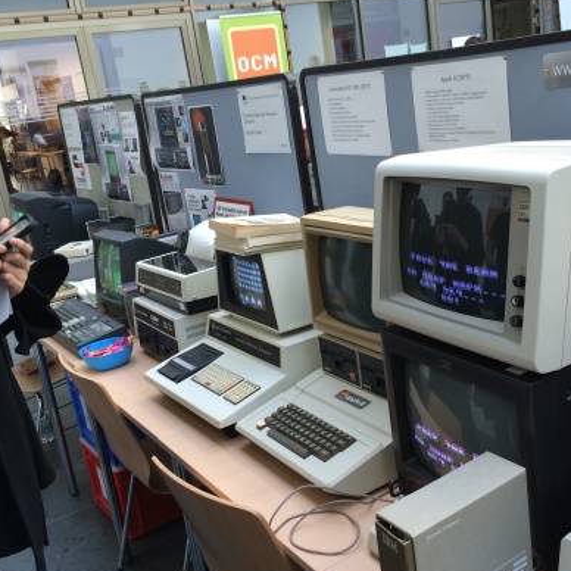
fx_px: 765
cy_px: 288
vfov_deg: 40.9
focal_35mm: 41
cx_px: 343
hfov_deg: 40.7
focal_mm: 4.12
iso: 32
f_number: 2.2
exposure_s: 1/30
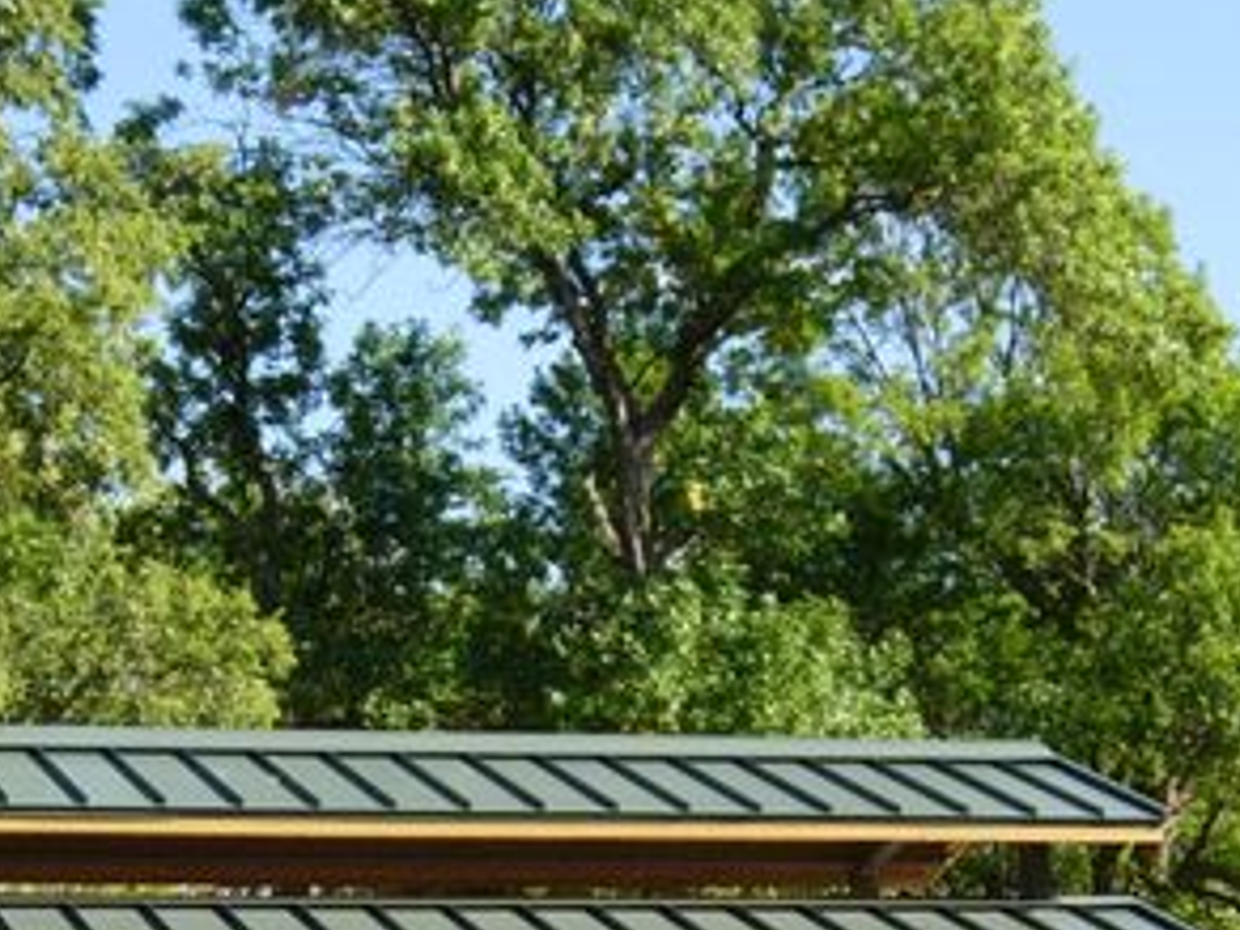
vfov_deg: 14.0
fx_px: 3725
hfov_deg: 18.8
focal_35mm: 104
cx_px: 382
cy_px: 985
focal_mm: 7.8
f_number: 2.8
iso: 64
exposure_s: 1/683
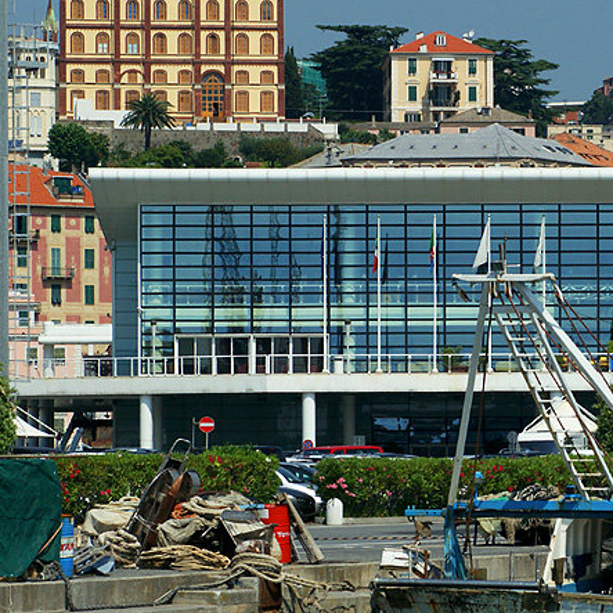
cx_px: 627
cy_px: 336
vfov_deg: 8.5
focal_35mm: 206
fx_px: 4127
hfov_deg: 8.4
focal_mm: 70
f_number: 9
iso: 200
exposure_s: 1/800
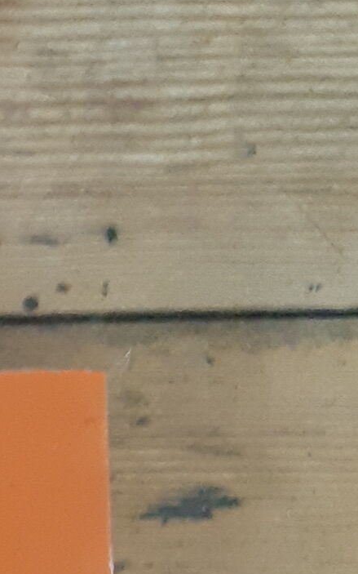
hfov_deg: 9.1
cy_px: 690
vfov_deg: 15.7
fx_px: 1999
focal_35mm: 128
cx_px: -542
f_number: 1.7
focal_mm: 3.93
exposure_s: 1/25
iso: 320
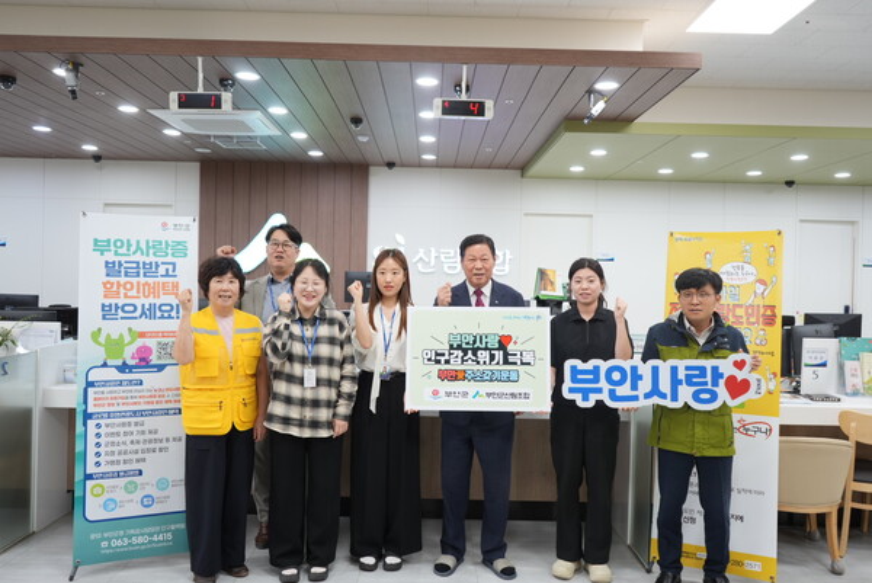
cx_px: 436
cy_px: 292
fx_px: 703
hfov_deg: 63.6
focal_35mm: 29
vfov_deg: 45.0
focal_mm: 29
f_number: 3.5
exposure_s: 1/30
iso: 200
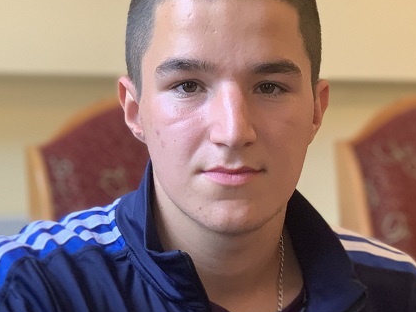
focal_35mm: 125
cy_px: 313
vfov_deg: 11.7
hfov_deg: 15.7
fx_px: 1502
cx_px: 273
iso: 100
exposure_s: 1/50
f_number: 2.4
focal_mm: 6
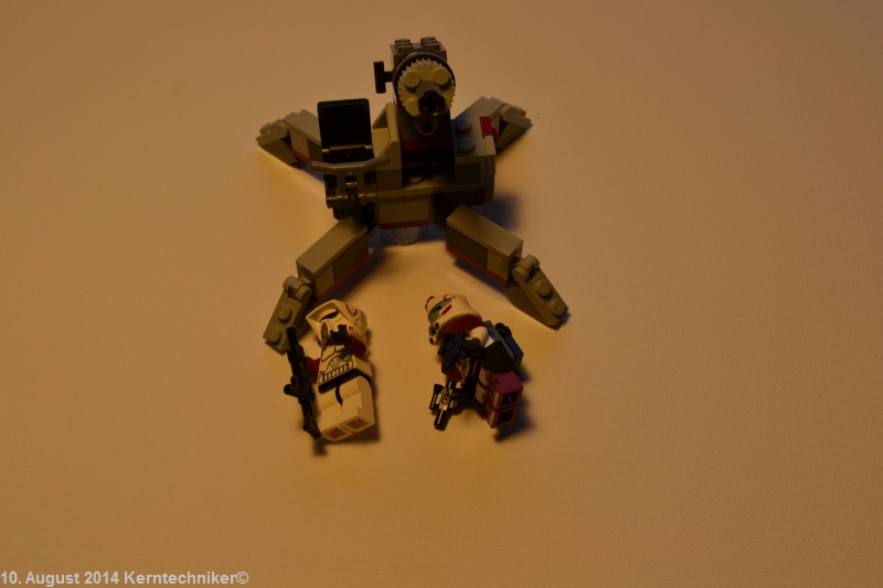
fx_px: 1177
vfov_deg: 28.1
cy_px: 294
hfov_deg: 41.1
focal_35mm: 48
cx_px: 442
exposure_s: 1/100
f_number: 8
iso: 400
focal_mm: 32
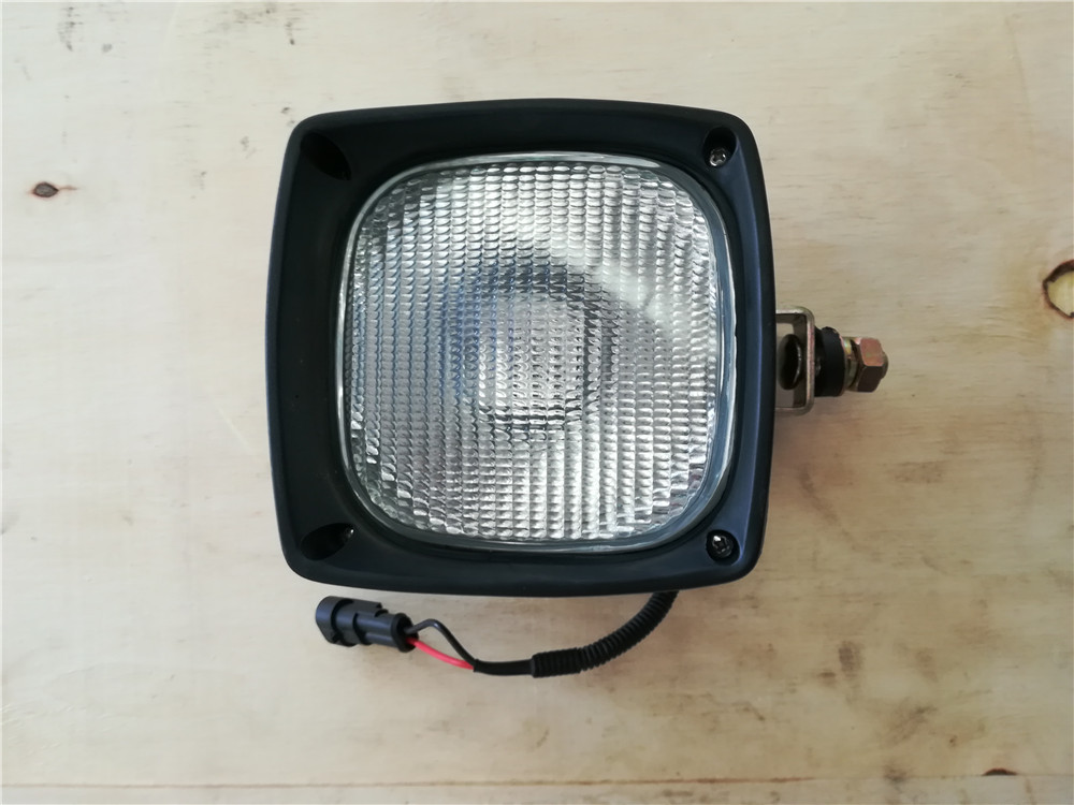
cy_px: 402
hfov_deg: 67.3
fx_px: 807
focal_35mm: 26
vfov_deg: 53.1
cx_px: 537
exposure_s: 1/33.3
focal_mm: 3.83
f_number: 2.2
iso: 160
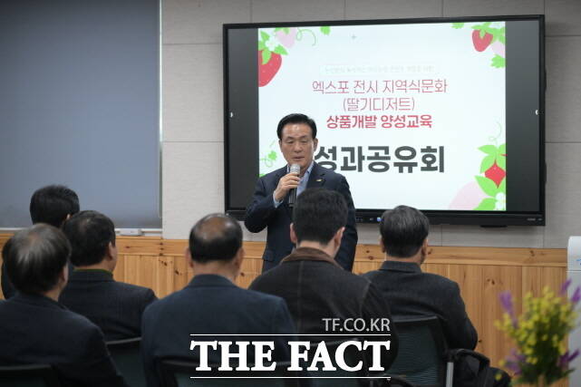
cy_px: 194
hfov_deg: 20.2
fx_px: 1630
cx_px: 290
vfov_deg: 13.5
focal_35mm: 101
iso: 1600
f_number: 4
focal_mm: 101
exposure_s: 1/200
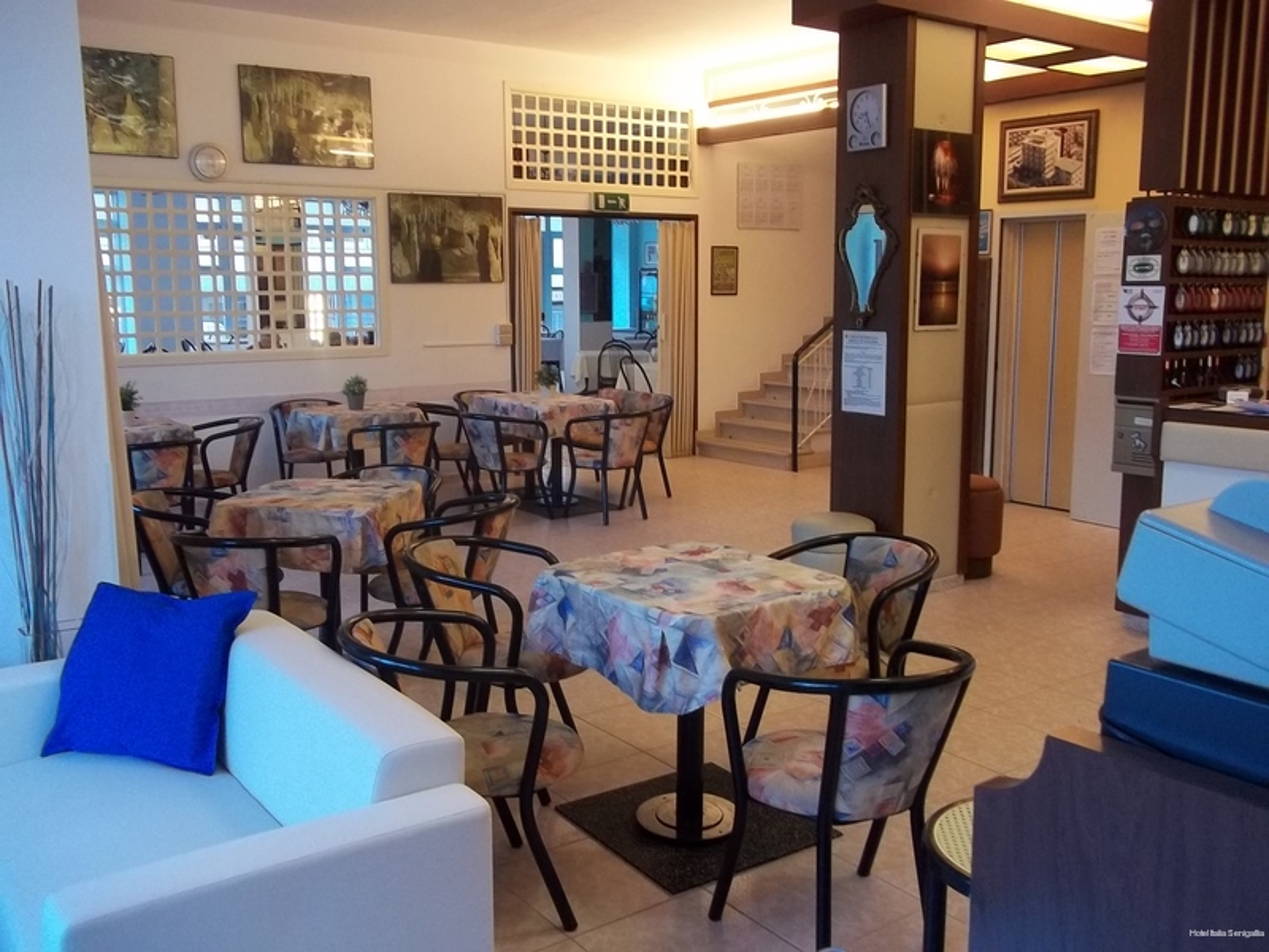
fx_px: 1173
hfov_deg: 56.8
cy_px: 476
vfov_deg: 44.2
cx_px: 634
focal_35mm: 32
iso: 160
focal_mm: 5.7
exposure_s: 1/15
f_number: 2.9
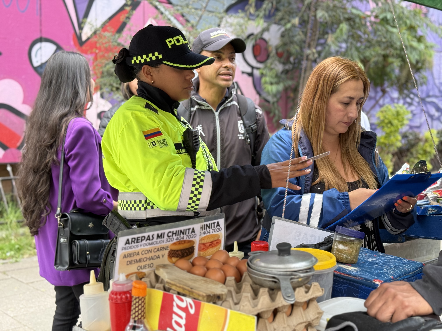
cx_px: 221
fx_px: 613
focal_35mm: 48
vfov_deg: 30.3
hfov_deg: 39.7
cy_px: 166
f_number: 1.78
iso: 80
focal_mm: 6.76
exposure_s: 1/122
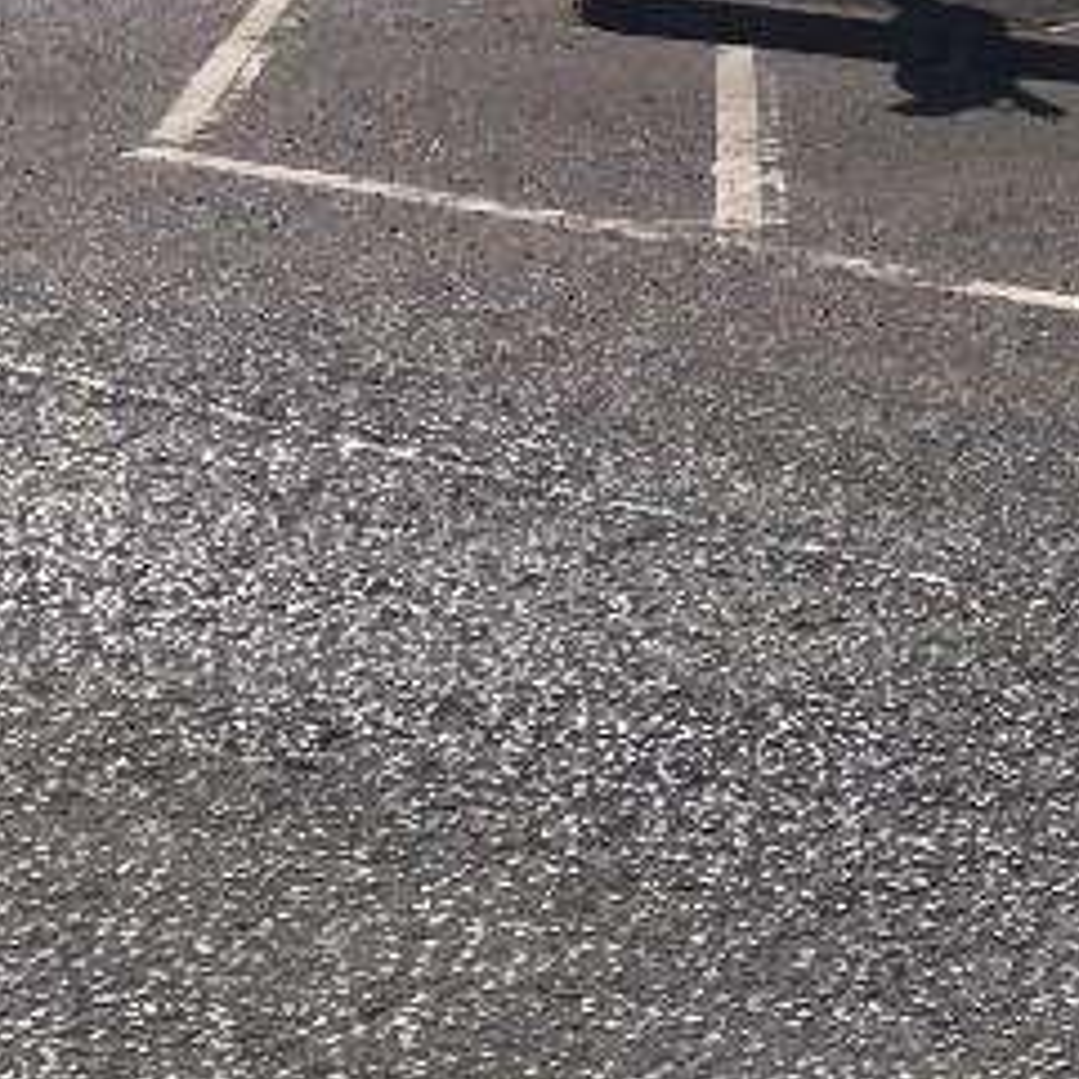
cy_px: -627
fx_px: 3844
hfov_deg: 14.5
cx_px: 1773
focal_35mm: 109
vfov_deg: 14.7
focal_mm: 4.15
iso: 25
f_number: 2.2
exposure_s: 1/3205
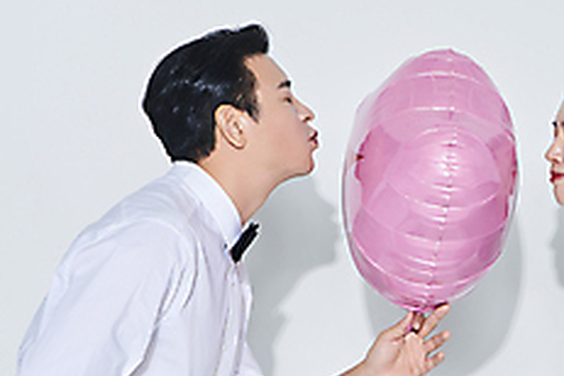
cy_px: 200
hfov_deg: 19.5
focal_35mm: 104
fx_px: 1629
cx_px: 442
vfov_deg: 13.2
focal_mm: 40
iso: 100
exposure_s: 1/125
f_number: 14
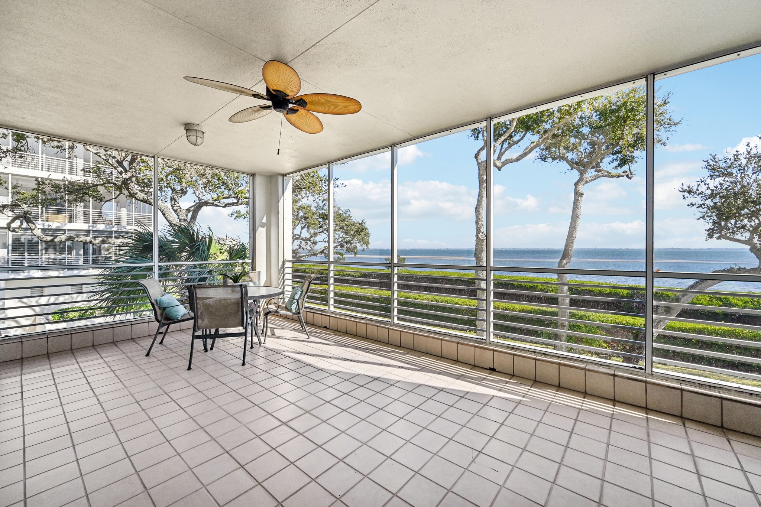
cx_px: 380
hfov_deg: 104.3
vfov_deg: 81.2
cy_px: 254
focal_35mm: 14
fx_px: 296
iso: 400
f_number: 8
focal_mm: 14
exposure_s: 1/640
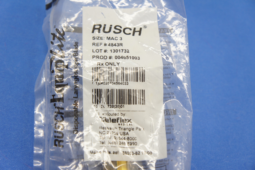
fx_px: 350
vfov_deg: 27.2
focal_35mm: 50
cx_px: 128
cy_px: 85
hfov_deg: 40.0
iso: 250
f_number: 4.5
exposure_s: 1/60
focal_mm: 33
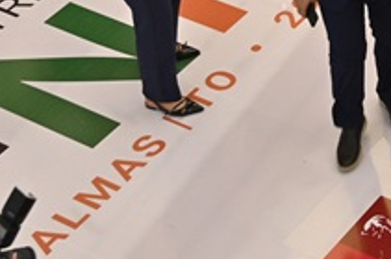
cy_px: -291
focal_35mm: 159
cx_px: 590
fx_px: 1724
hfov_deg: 12.3
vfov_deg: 8.1
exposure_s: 1/160
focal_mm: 37
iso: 1250
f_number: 3.5
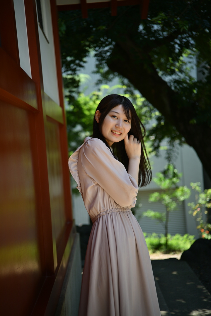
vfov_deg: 54.4
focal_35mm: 35
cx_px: 106
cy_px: 158
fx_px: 308
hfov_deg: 37.9
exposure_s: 1/320
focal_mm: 35
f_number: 2.2
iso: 64
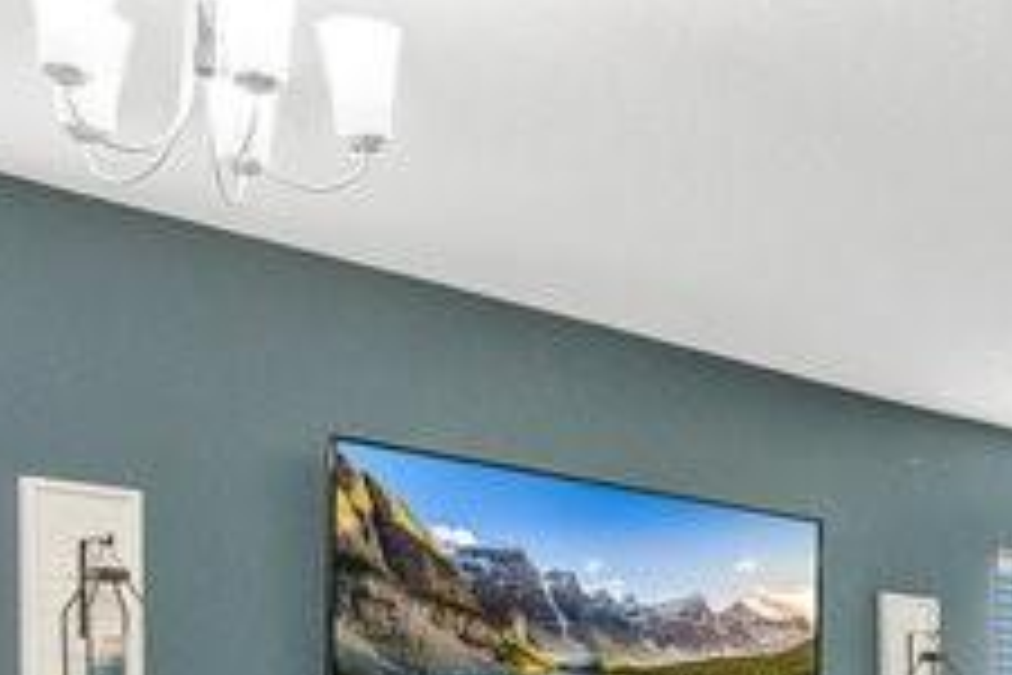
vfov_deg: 18.1
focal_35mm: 71
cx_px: 1435
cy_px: 844
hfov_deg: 23.8
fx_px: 1996
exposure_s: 1/30
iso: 1250
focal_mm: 16
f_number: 8
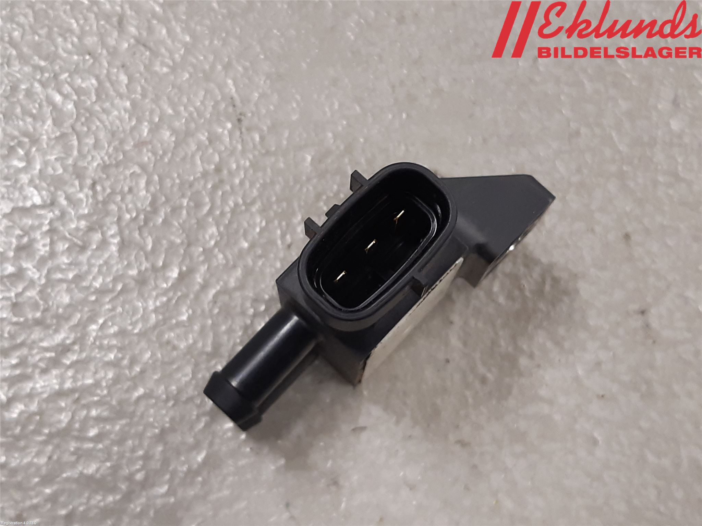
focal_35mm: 26
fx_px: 527
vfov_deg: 53.1
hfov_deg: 67.3
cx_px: 351
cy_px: 263
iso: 125
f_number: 1.7
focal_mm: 3.93
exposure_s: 1/50
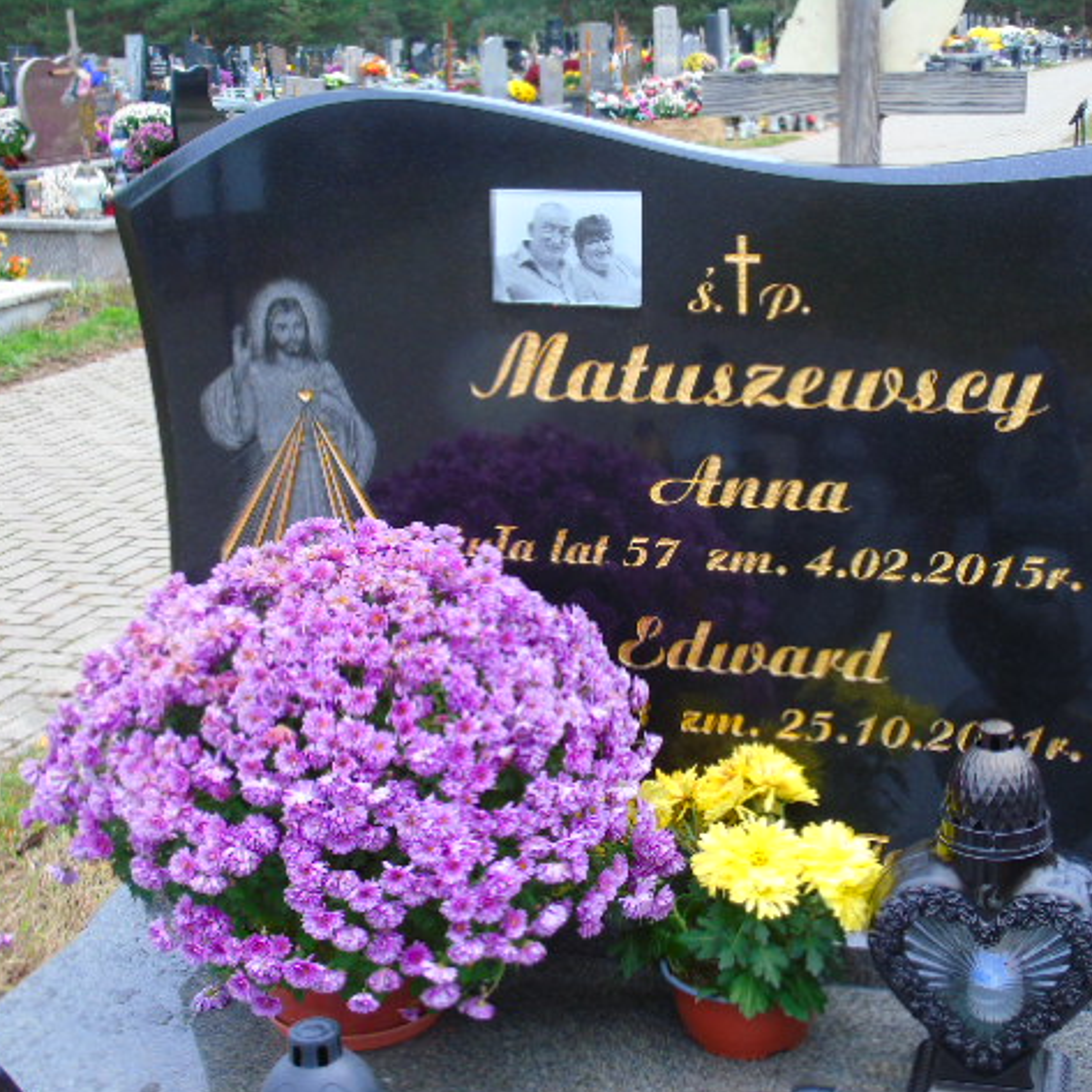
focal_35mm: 55
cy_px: 552
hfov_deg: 31.0
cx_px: 670
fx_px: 1963
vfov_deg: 31.1
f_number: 4.1
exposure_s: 1/30
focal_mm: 8.2
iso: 100
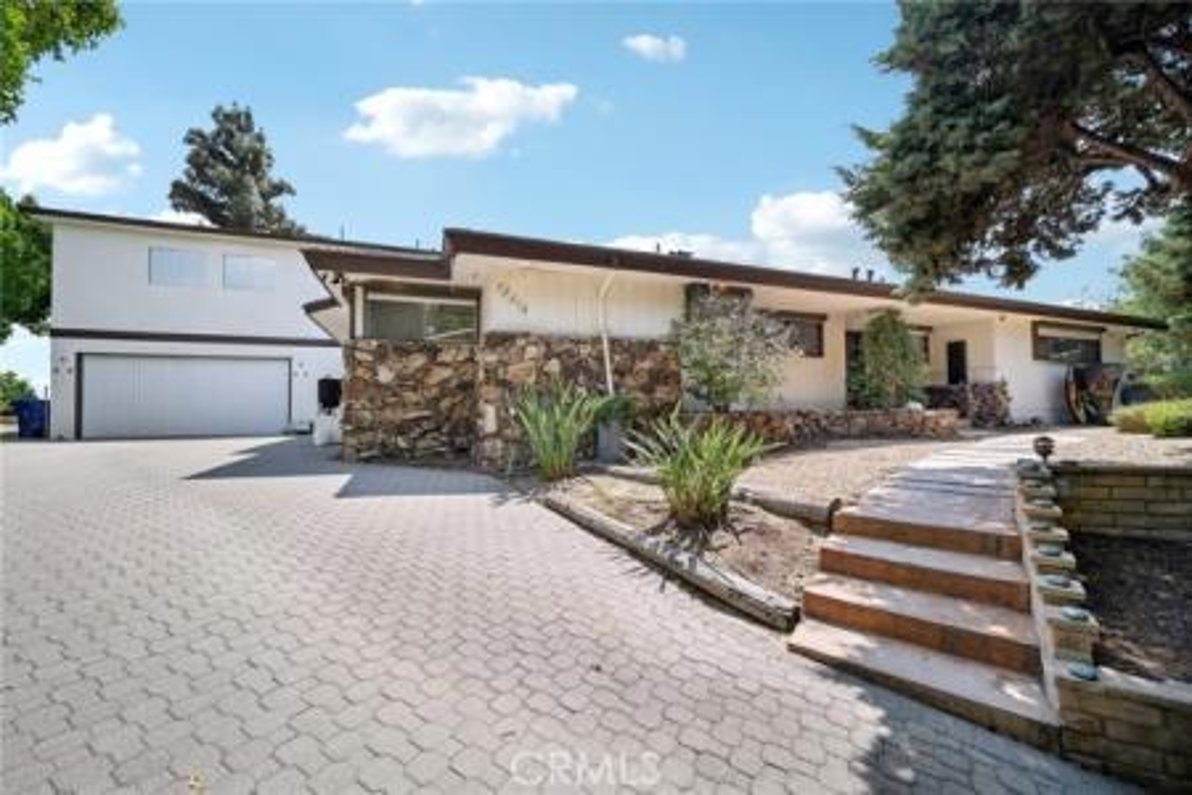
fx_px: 464
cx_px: 596
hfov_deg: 104.3
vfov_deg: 81.2
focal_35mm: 14
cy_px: 398
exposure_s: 1/450
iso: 160
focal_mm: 9
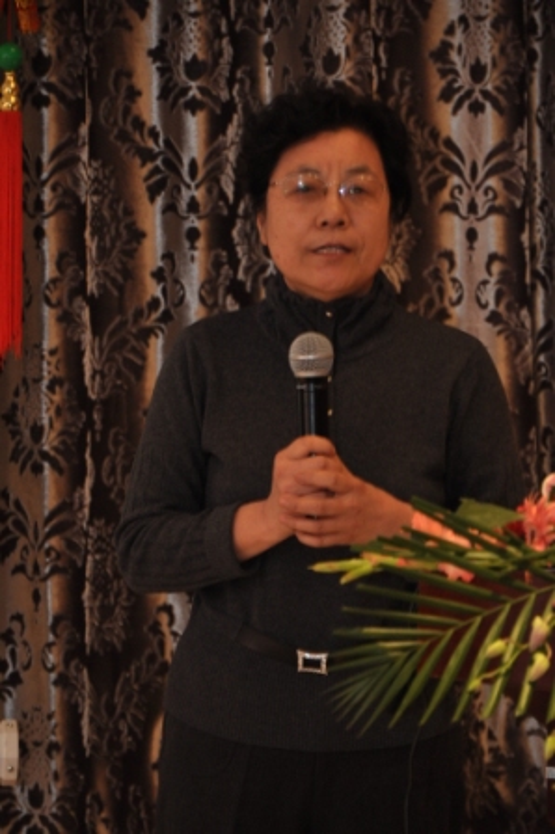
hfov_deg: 6.8
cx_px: 278
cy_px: 417
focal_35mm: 202
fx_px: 4690
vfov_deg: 10.2
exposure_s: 1/30
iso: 640
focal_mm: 135
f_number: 6
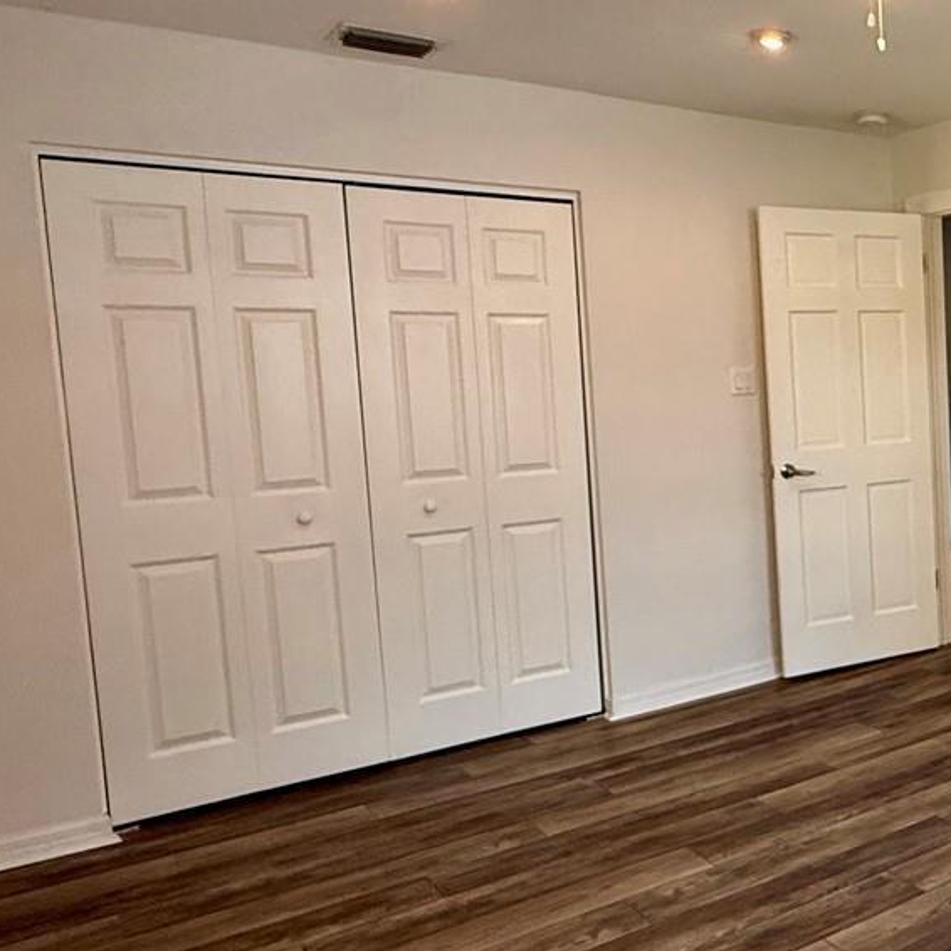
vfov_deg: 47.2
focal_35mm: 35
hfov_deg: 39.0
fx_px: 1088
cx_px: 1042
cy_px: 457
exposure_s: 1/120
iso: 320
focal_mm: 2.22
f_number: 2.2
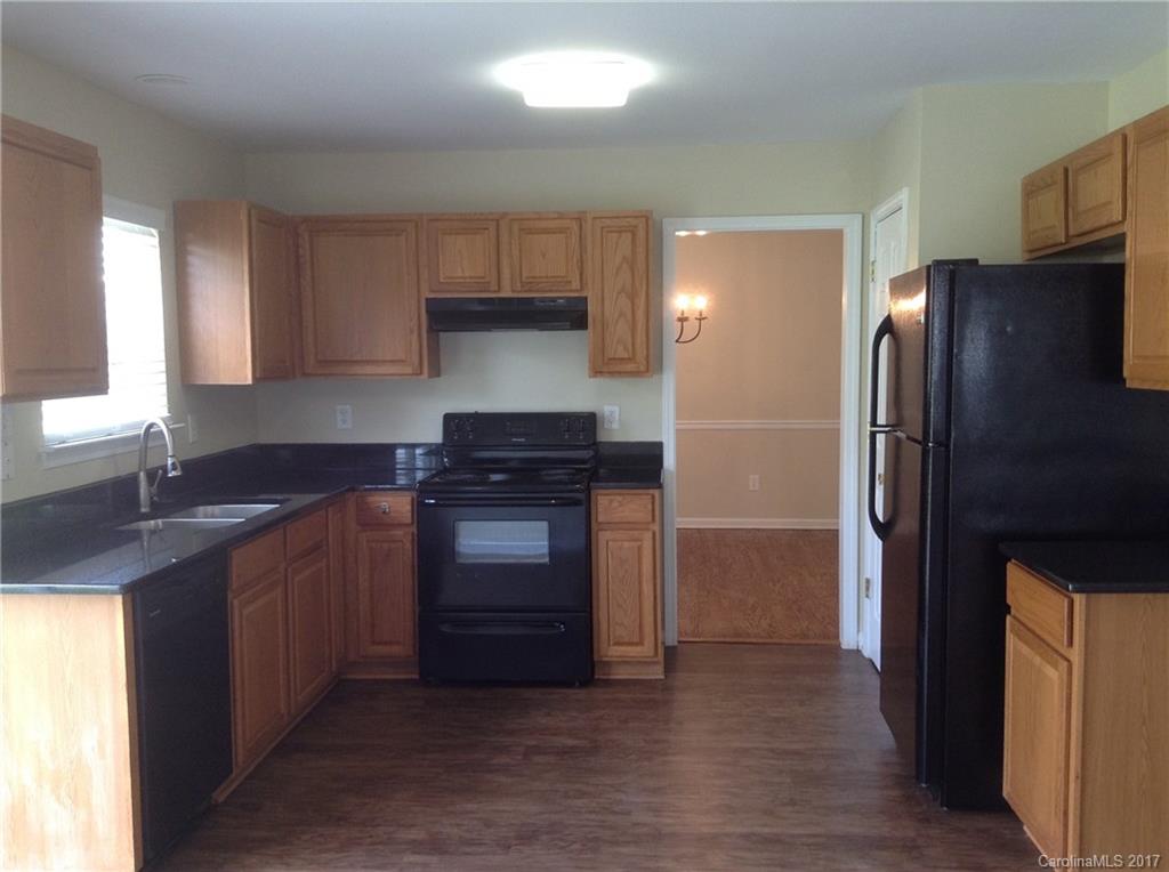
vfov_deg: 42.8
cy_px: 436
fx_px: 1112
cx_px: 584
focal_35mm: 33
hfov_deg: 55.4
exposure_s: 1/24
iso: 50
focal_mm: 3.3
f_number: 2.4
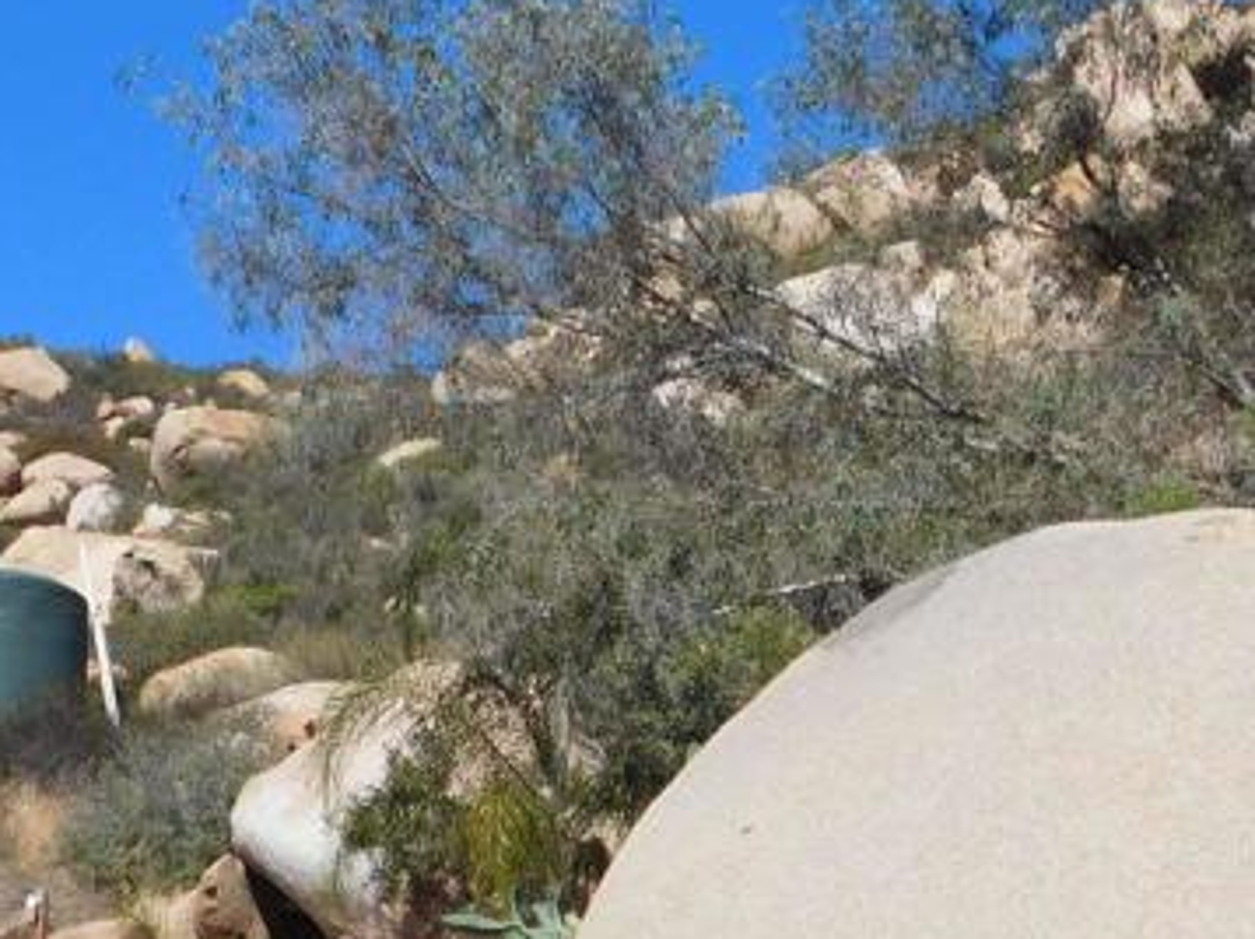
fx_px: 3732
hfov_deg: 18.9
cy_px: 641
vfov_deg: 14.3
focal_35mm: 103
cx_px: 245
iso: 125
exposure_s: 1/400
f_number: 7
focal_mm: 6.3
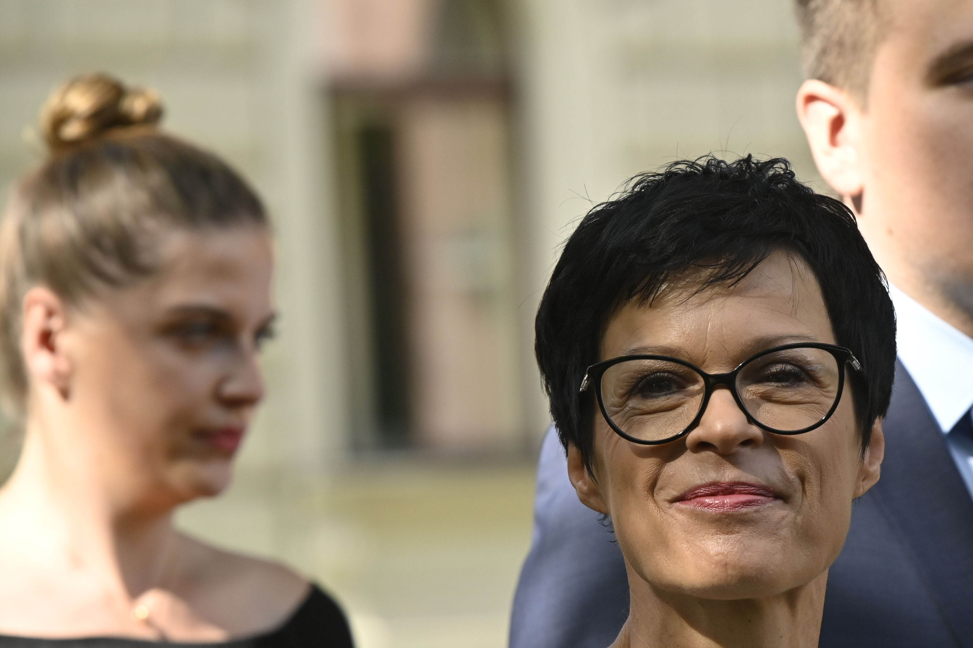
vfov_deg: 4.0
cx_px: 740
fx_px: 9156
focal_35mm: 339
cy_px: 470
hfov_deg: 6.1
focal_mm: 200
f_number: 6.3
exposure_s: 1/640
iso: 640
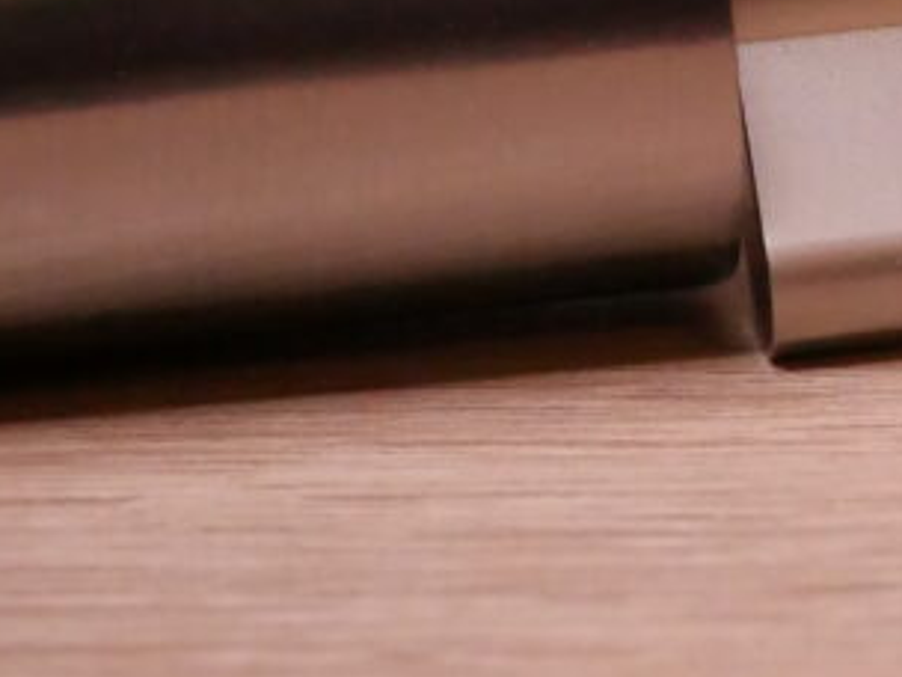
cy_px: -239
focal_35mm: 231
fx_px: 6019
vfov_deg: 6.4
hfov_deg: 8.4
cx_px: 1374
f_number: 4
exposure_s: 1/1000
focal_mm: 30
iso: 5000
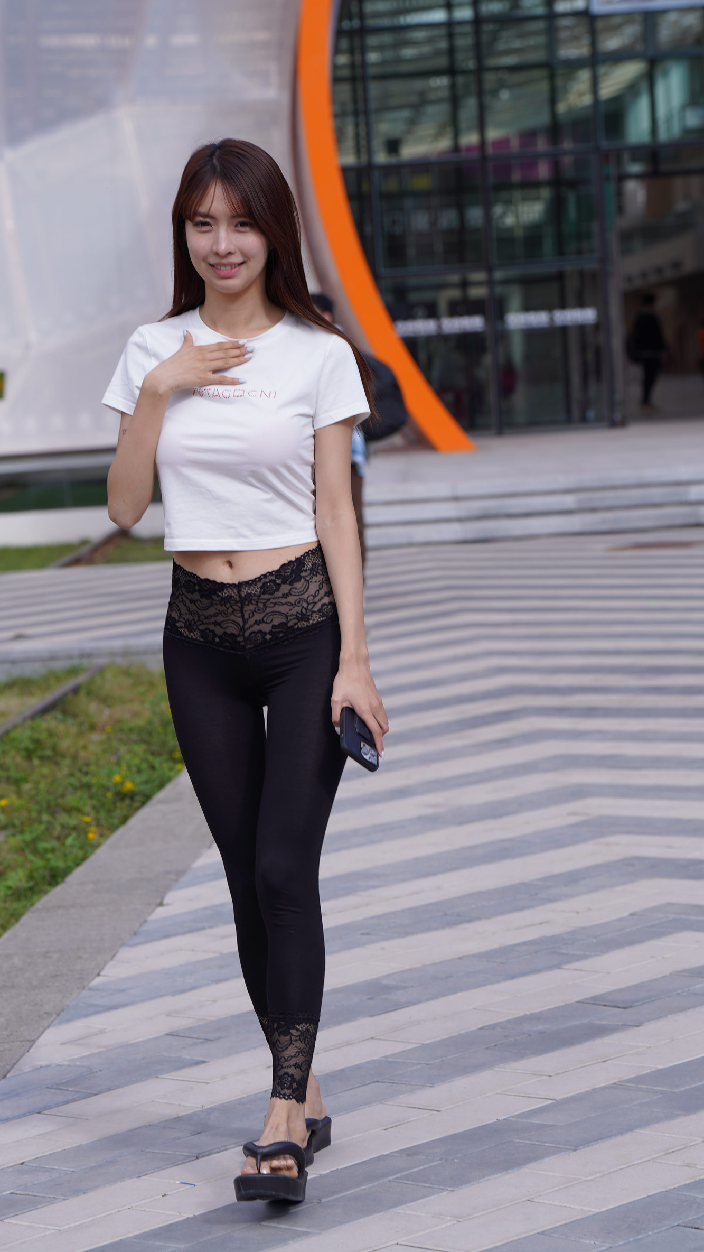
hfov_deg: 11.6
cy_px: 625
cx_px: 306
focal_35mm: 104
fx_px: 3451
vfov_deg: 20.6
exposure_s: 1/400
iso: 125
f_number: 5.6
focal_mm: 99
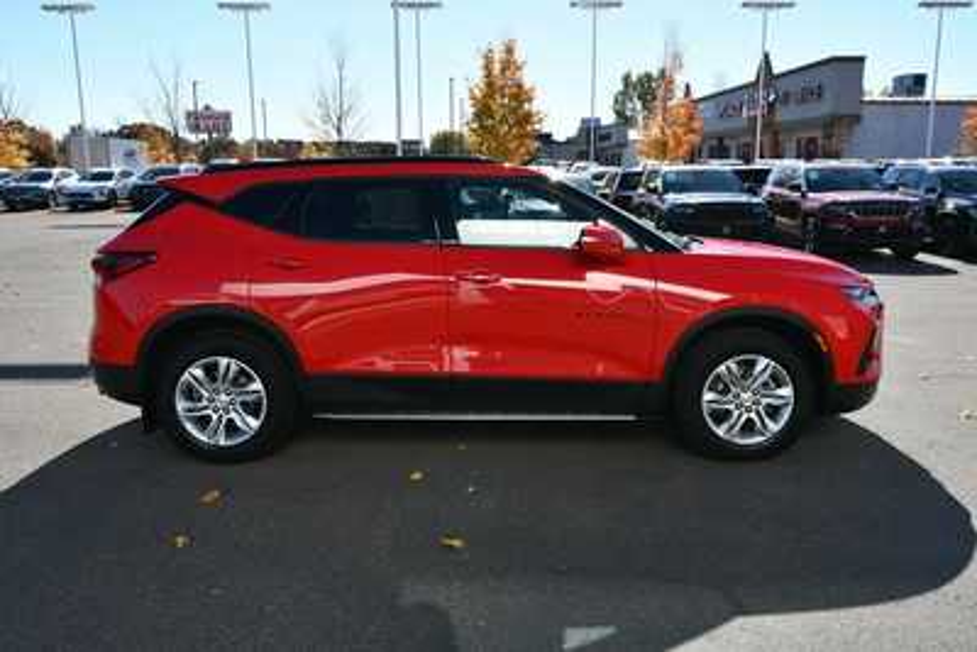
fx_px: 814
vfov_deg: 43.6
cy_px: 326
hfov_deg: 61.9
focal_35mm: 30
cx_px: 488
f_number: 8
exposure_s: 1/250
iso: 125
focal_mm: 20
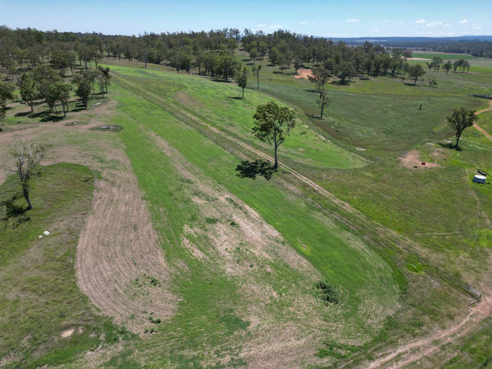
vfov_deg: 56.8
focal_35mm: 24
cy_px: 184
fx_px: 341
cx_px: 246
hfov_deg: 71.6
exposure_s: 1/2500
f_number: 1.7
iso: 110
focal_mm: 6.72
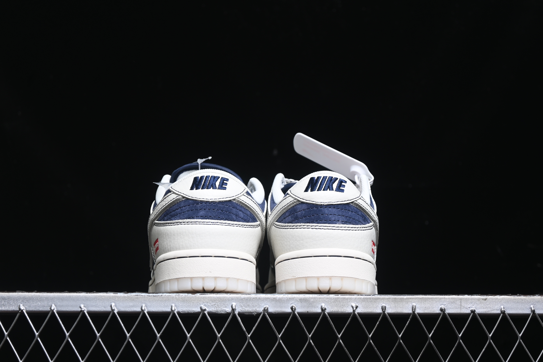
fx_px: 1131
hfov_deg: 27.0
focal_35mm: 75
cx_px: 272
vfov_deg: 18.2
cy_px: 181
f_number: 6.3
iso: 160
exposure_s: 1/60
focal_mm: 50
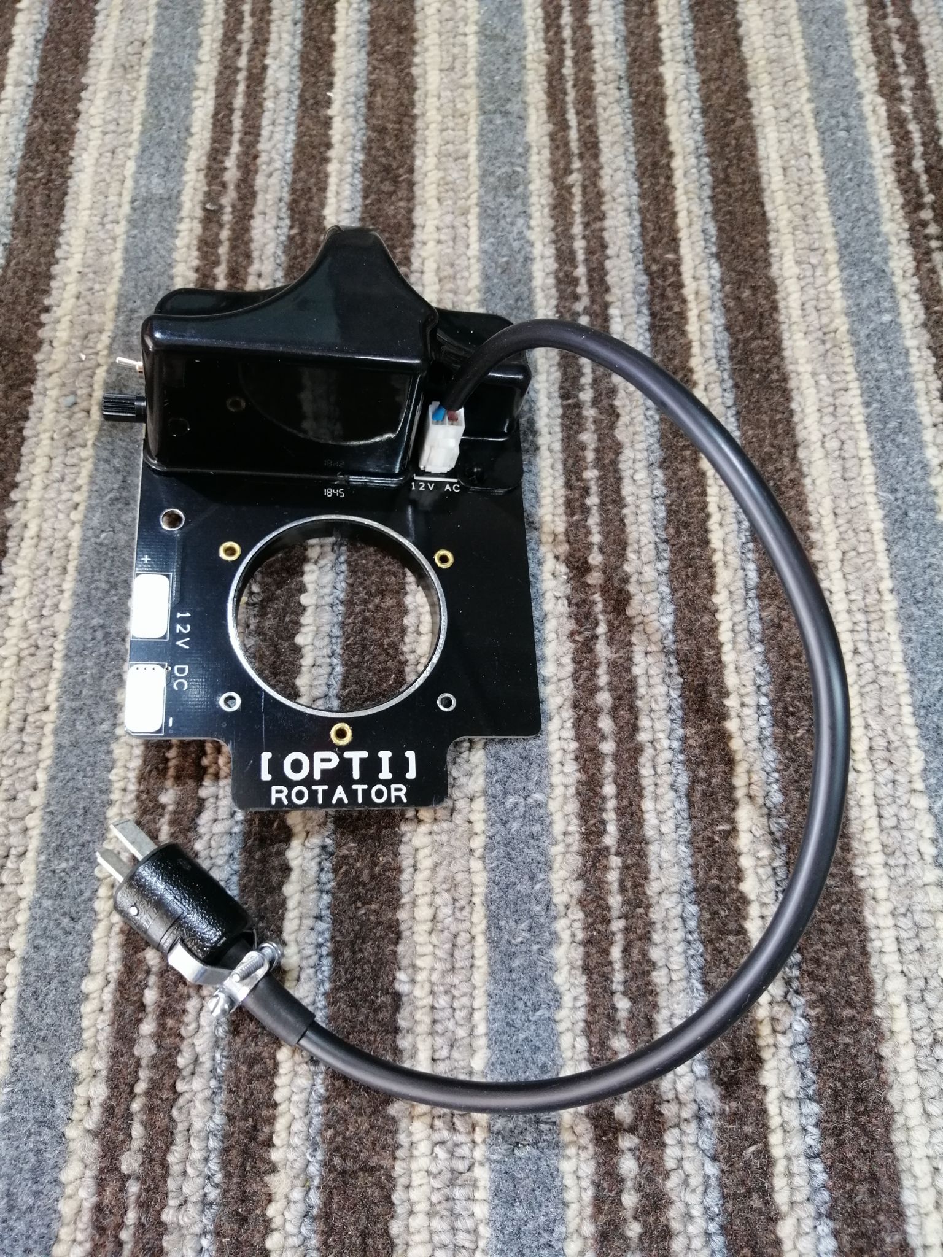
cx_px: 472
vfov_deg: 65.3
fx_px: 981
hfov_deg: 51.4
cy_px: 628
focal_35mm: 27
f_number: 1.8
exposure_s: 1/50
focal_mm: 3.95
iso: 125
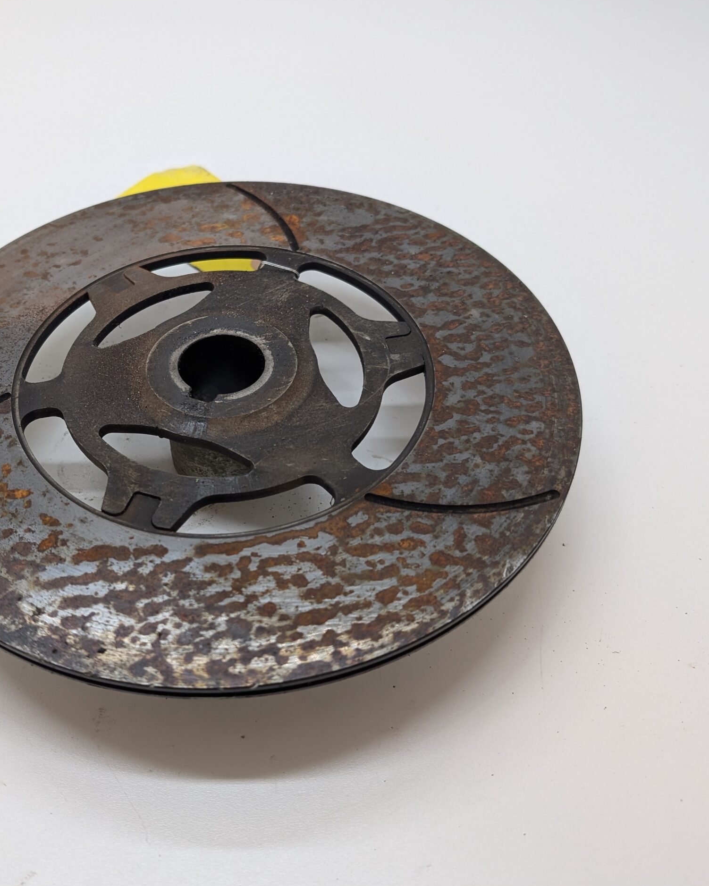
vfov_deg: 55.7
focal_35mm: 32
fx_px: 839
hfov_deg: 45.3
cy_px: 441
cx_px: 249
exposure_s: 1/73.4
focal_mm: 6.9
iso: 105
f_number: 1.68
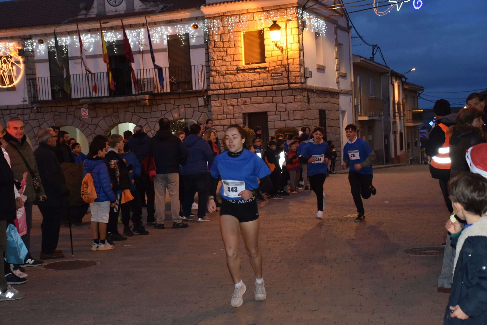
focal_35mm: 57
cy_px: 162
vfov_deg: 23.8
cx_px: 244
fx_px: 771
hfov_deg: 35.1
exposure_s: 1/60
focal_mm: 38
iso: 1400
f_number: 4.2
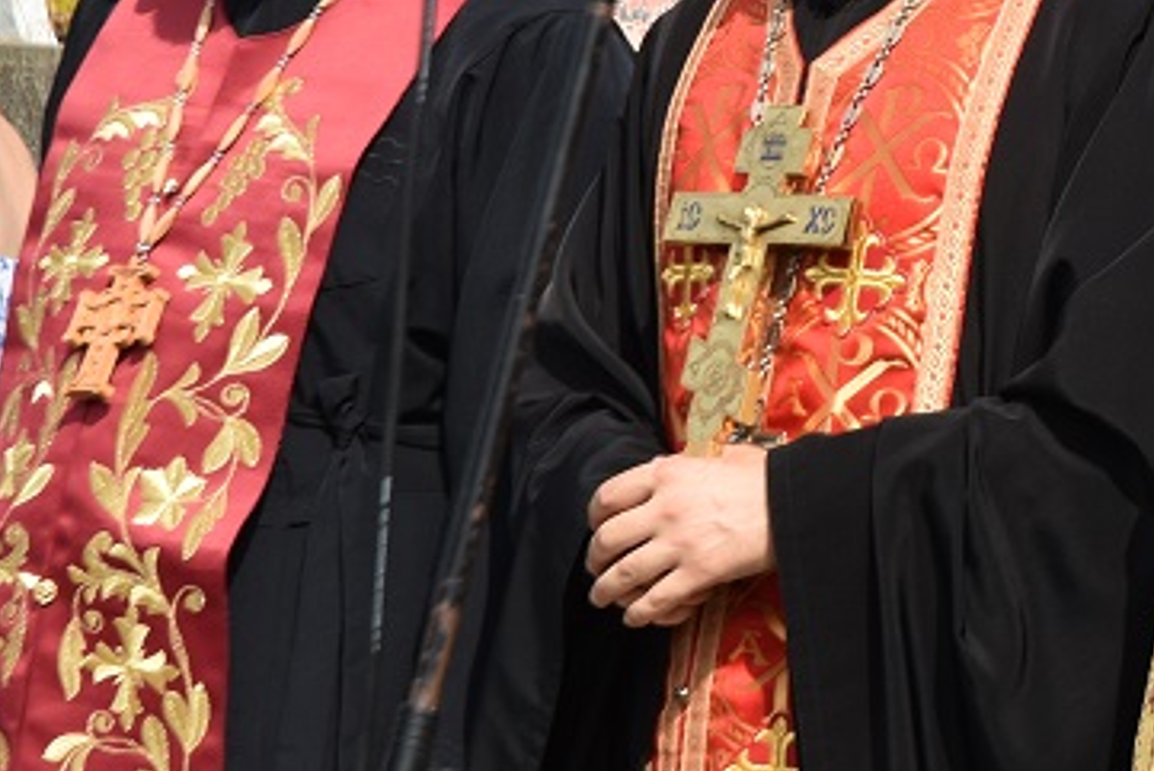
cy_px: -219
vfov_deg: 4.6
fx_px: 9556
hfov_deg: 6.9
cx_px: 1445
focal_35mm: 298
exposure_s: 1/500
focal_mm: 70
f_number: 8
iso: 180
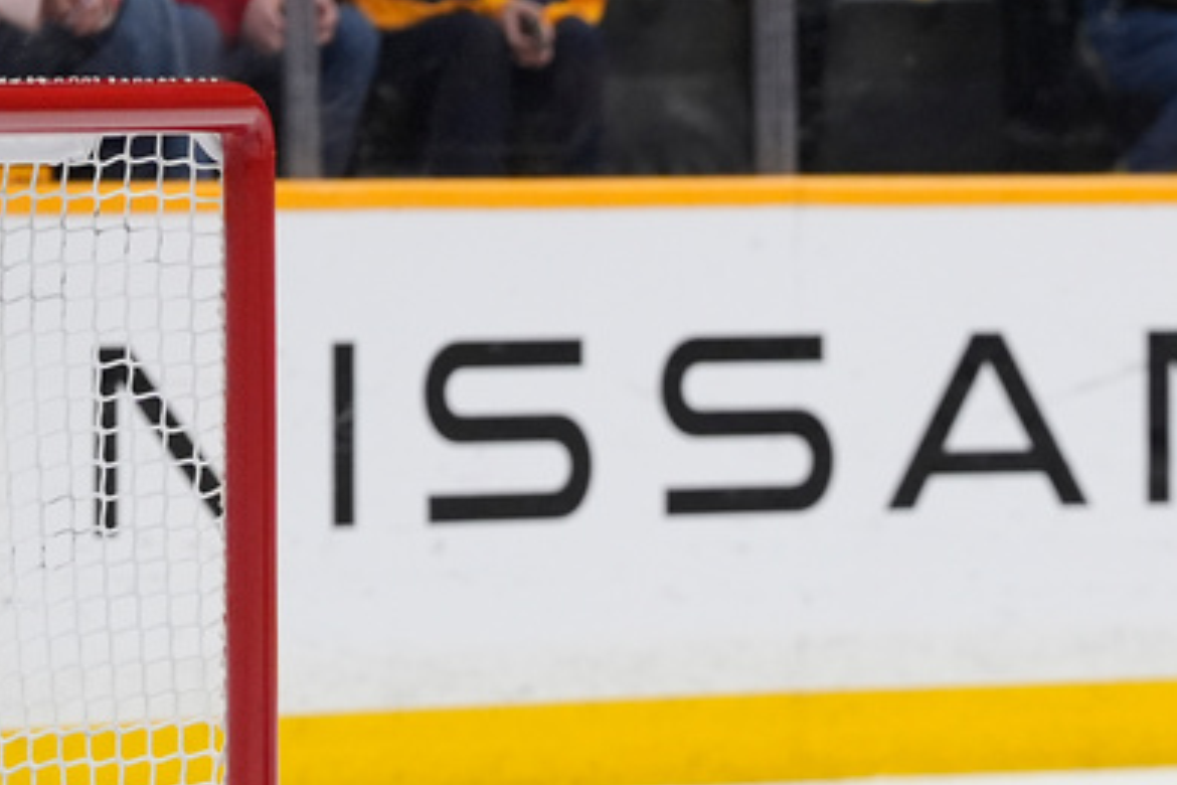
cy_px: 921
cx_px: 1286
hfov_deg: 5.5
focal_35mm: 373
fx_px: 12194
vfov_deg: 3.7
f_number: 2.8
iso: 2500
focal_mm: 142
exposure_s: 1/2000
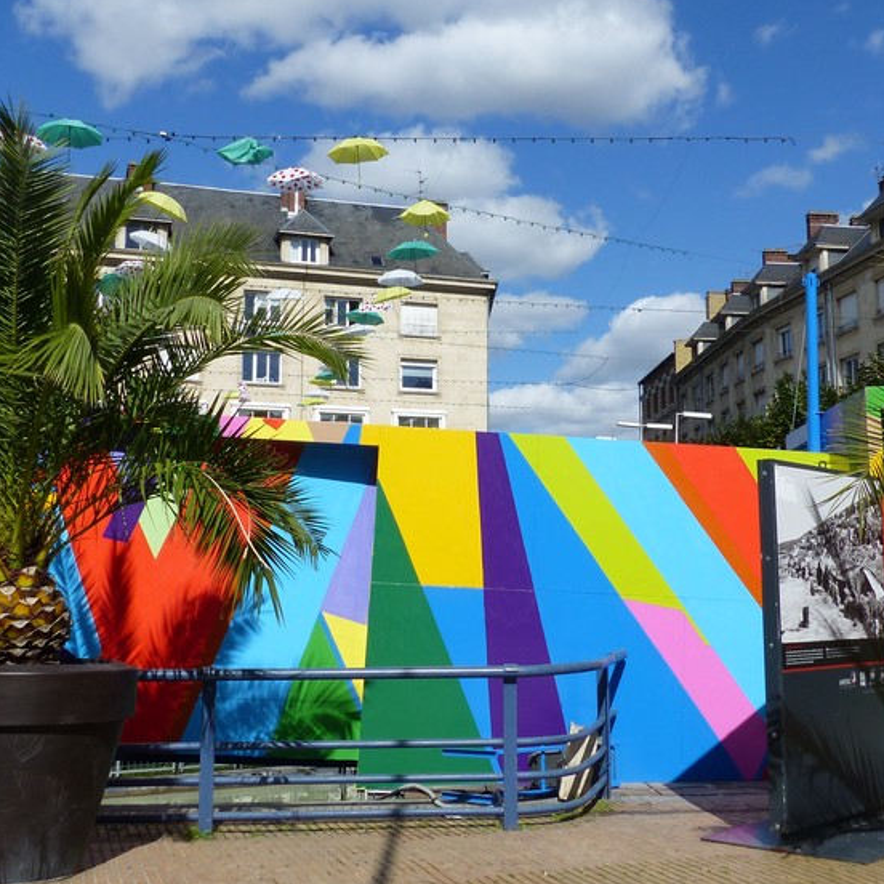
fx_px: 1156
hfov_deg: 41.8
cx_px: 487
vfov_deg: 41.8
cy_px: 388
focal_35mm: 40
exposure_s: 1/1600
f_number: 4
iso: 100
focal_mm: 4.5
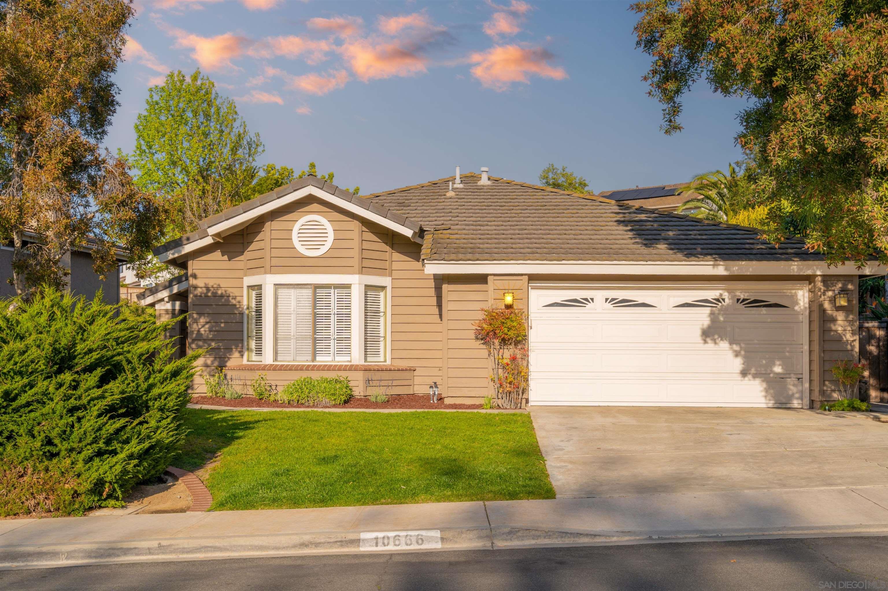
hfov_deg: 54.4
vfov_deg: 37.8
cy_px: 296
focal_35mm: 35
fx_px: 863
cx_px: 444
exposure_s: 1/1000
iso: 100
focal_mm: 35
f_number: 8
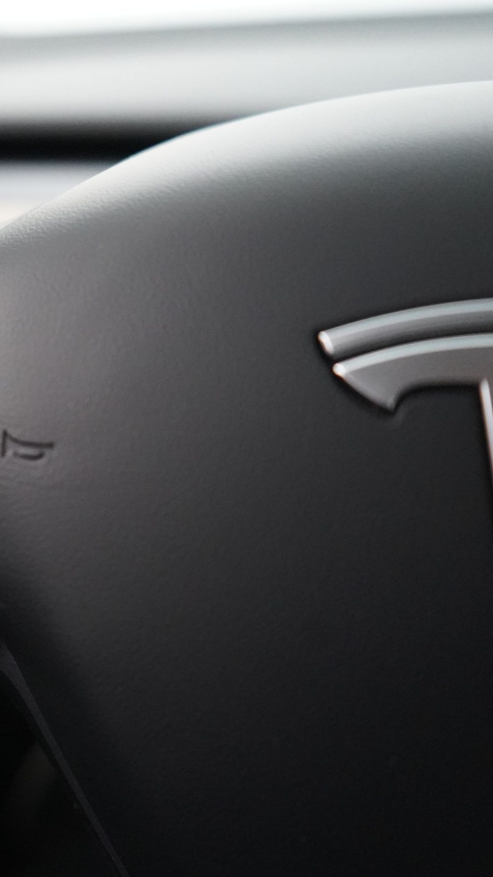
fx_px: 1046
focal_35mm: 45
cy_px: 440
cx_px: -144
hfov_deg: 23.5
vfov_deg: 45.5
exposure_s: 1/160
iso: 10000
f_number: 3.5
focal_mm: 28
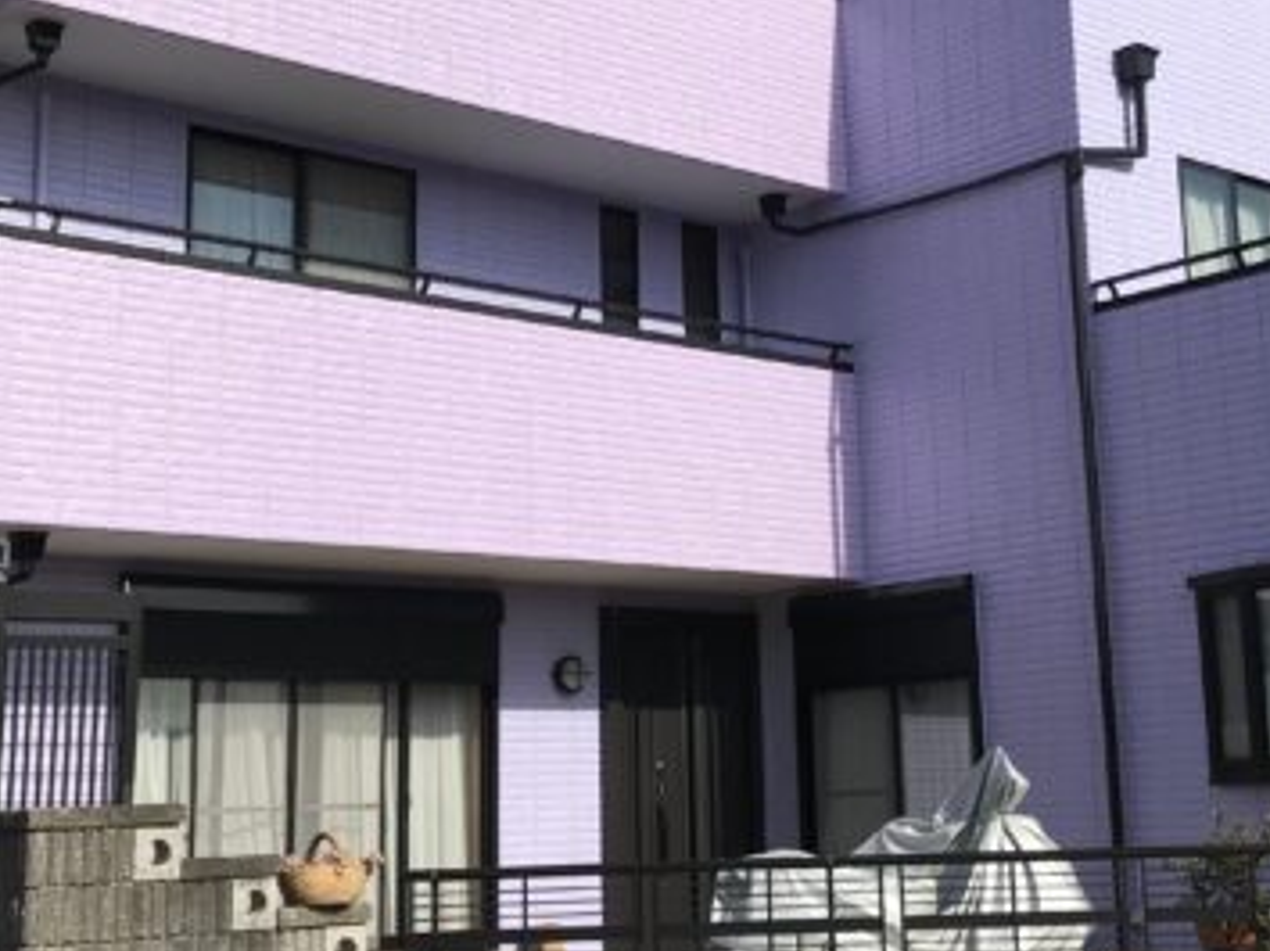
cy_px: 334
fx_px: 2090
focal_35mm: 57
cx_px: 768
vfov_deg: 25.5
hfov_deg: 33.7
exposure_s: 1/3831
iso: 20
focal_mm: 3.99
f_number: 1.8
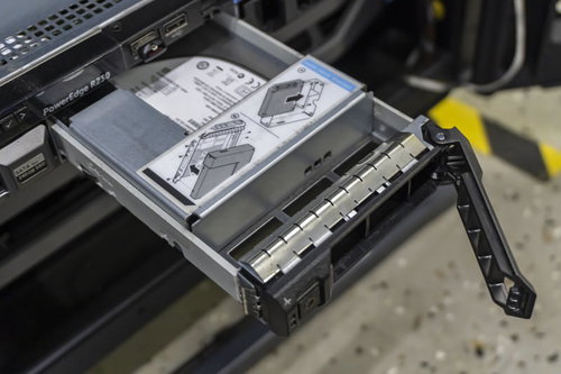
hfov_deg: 41.1
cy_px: 187
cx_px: 280
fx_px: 748
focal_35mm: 48
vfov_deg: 28.1
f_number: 5
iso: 2000
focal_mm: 32
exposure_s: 1/60
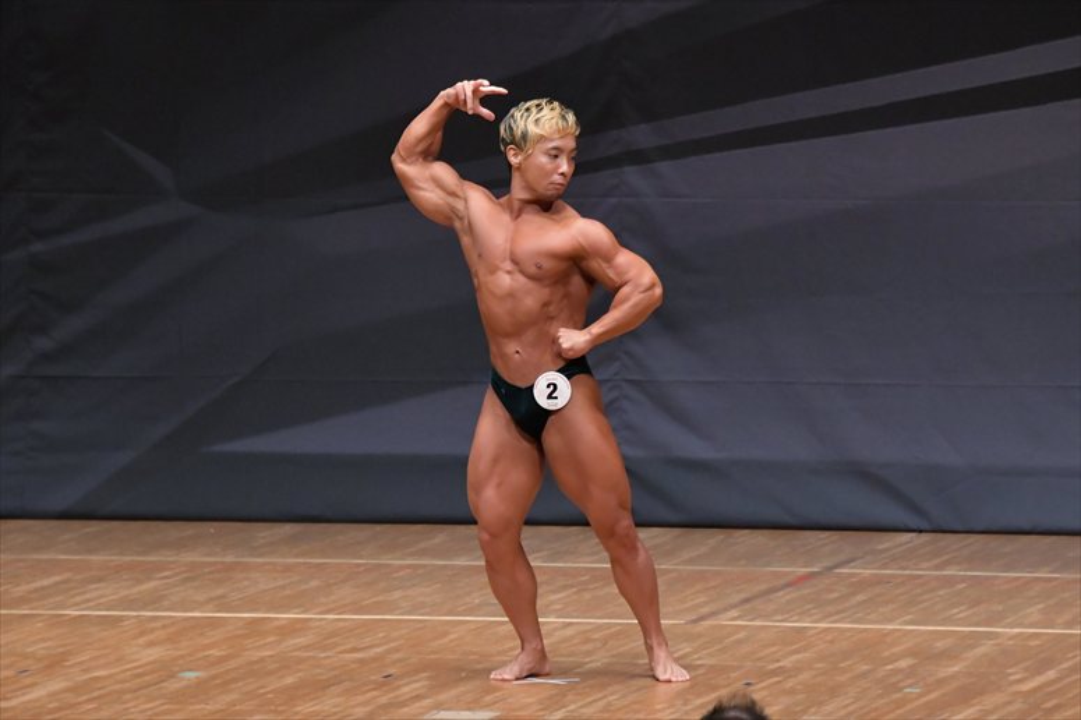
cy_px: 360
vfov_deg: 4.6
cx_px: 540
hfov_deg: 6.9
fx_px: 9004
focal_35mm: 300
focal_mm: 200
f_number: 5.6
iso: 6400
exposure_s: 1/400
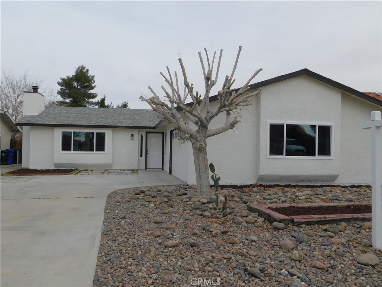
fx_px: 331
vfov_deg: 46.8
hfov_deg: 60.0
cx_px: 191
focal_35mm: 30
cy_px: 144
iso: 125
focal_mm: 5.3
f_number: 3.2
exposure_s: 1/1500
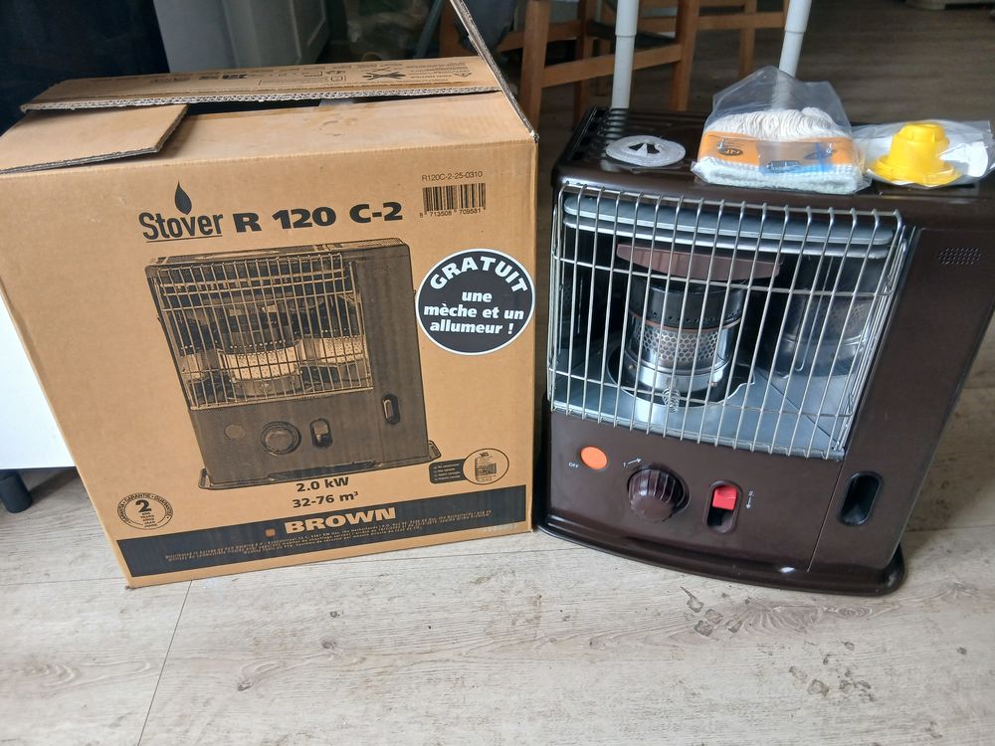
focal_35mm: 26
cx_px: 498
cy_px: 373
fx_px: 747
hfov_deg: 67.3
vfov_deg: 53.1
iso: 100
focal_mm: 3.98
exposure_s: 1/50
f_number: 1.8
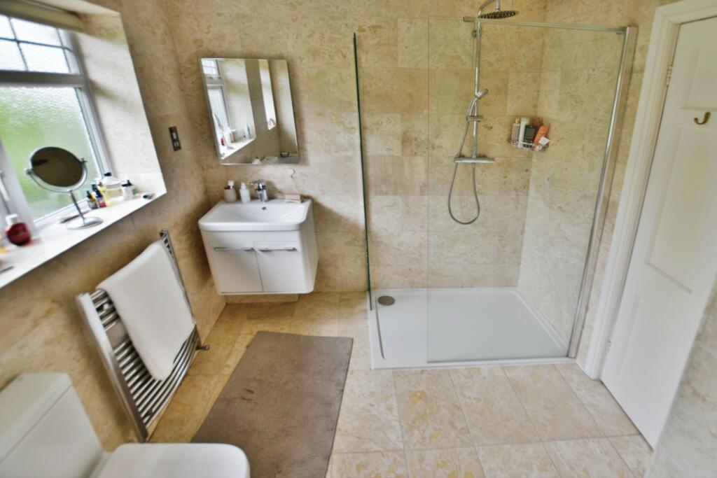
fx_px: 299
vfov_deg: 77.3
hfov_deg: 100.4
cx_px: 358
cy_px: 239
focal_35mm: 15
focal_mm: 10
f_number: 3.5
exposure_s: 1/25
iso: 100
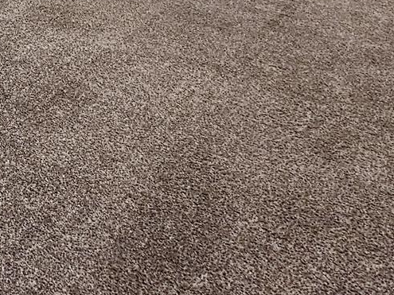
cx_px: -269
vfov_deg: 19.4
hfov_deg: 23.2
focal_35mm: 56
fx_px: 637
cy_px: -240
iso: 100
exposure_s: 1/60
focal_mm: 2.2
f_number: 2.2
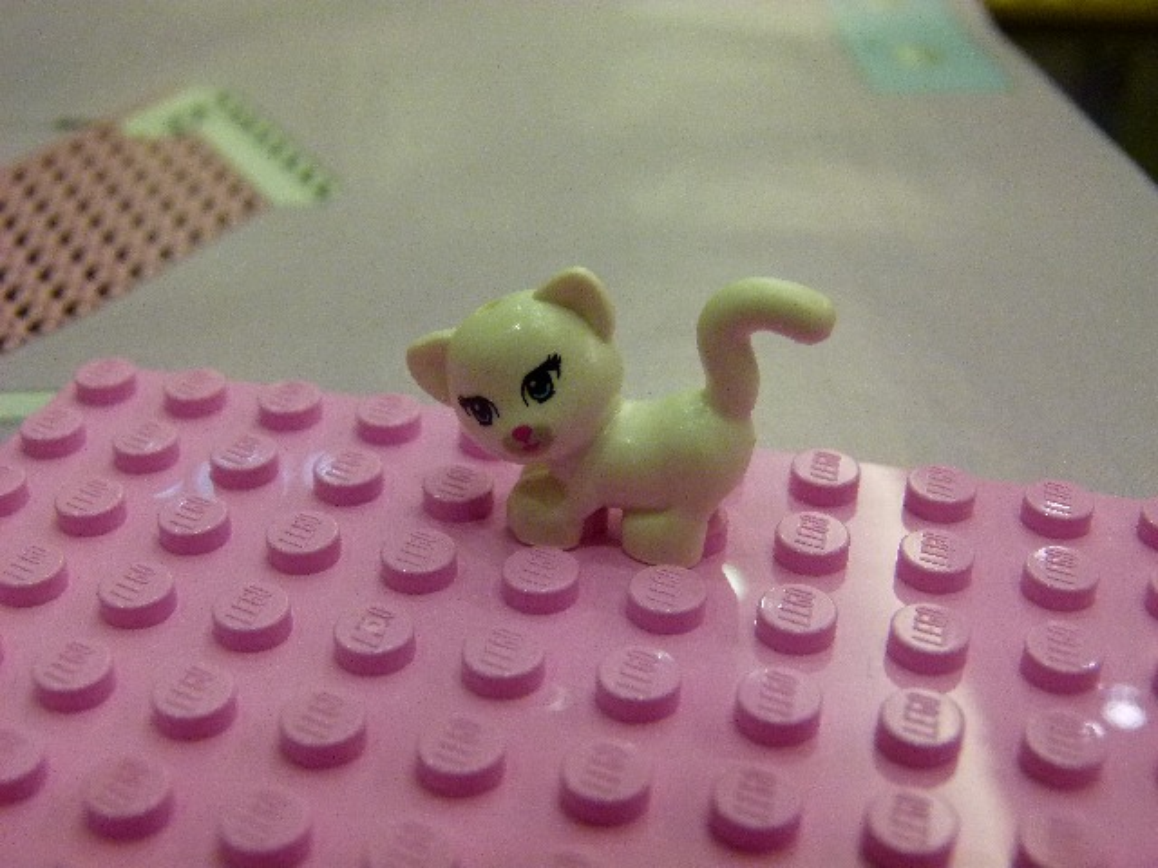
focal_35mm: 43
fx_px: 1438
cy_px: 434
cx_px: 579
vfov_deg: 33.6
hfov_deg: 43.9
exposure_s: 1/60
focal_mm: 7.7
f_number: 3.2
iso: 320
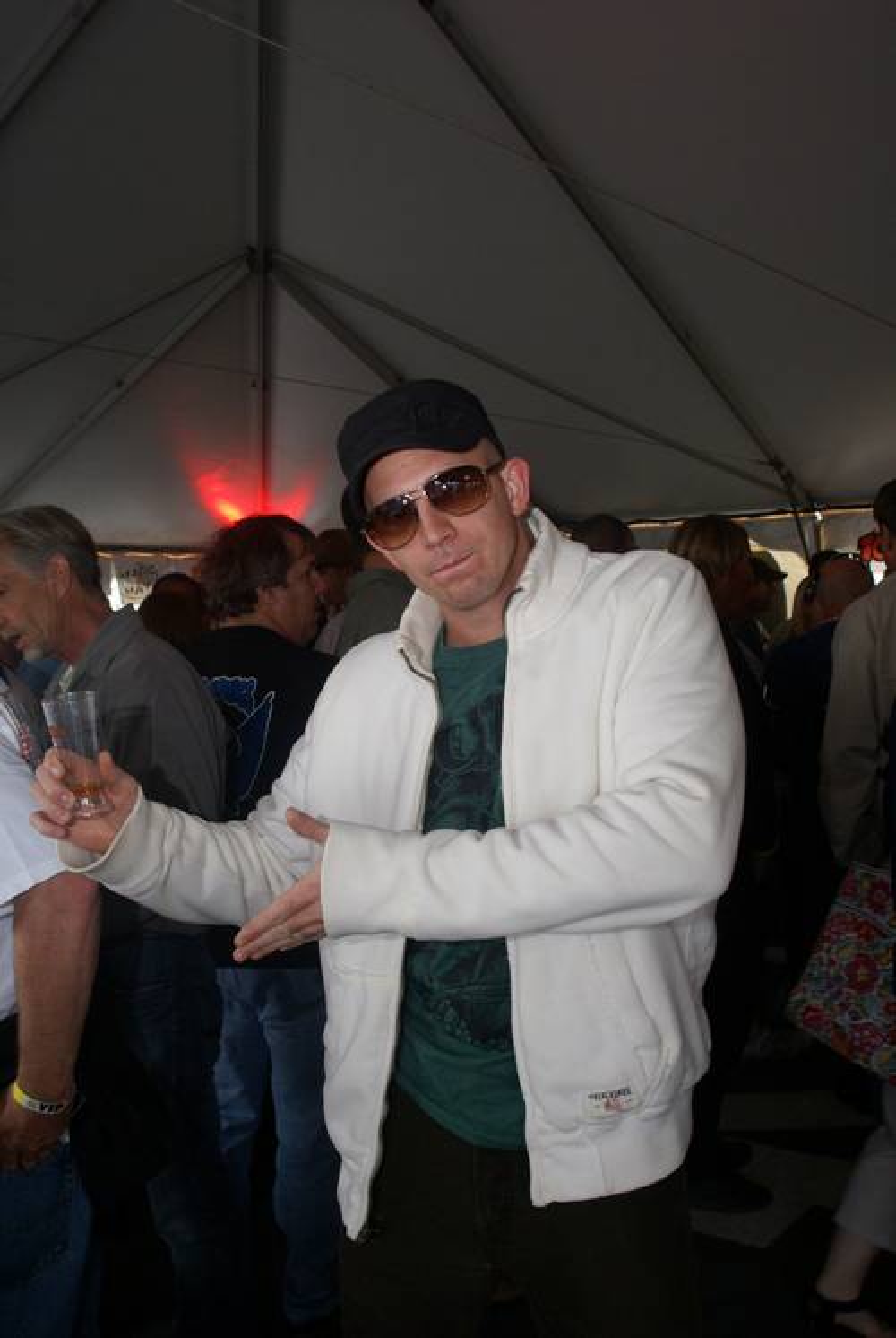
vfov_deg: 53.1
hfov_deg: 37.0
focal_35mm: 36
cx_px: 448
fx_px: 1339
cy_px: 669
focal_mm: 24
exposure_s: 1/60
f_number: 8
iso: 400
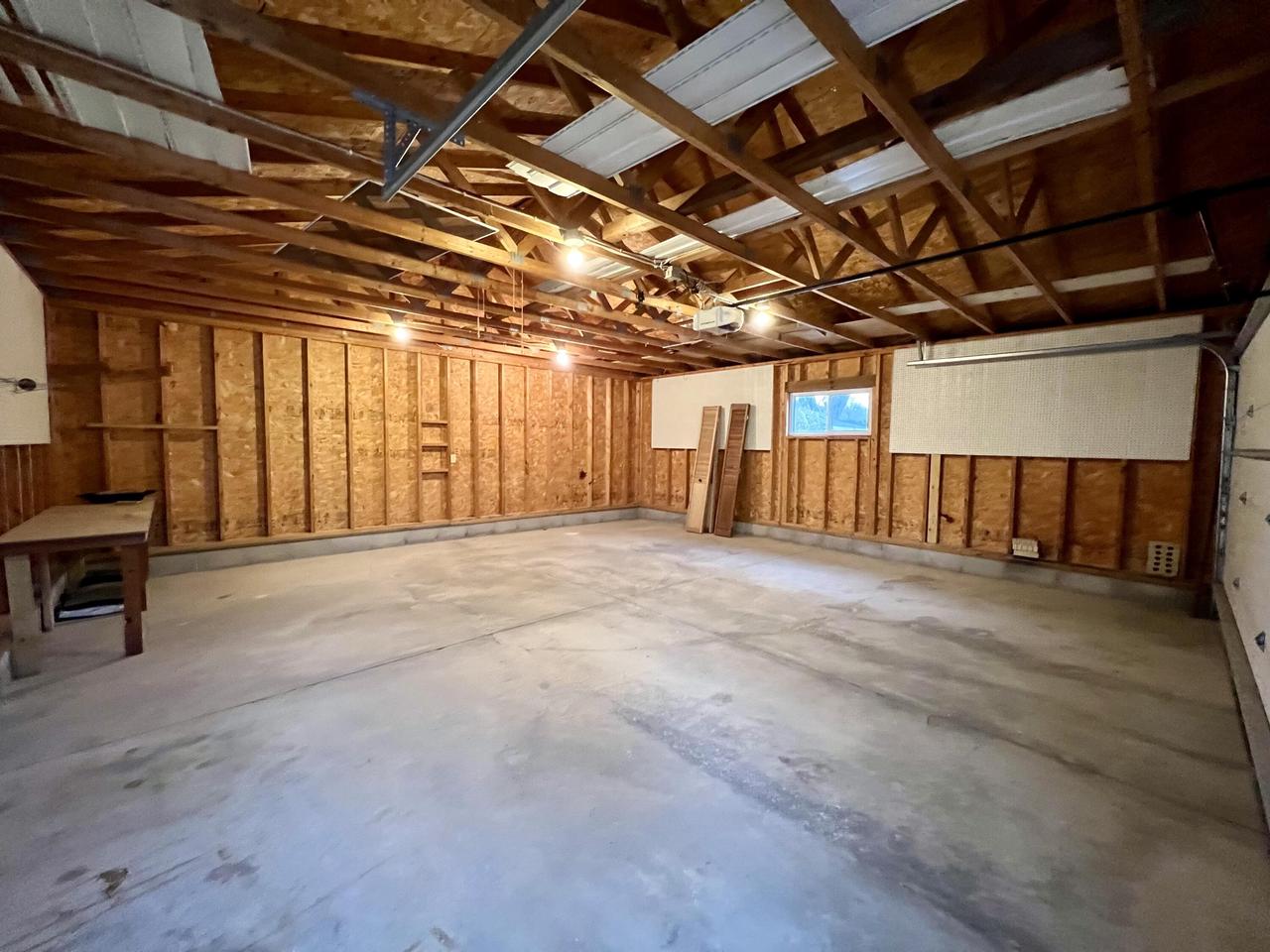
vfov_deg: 89.9
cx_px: 635
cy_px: 476
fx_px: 477
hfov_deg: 106.2
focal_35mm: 13
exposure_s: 1/60
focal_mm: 1.57
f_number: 1.8
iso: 800
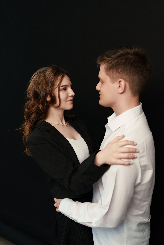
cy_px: 122
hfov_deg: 37.9
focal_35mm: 35
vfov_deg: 54.4
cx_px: 82
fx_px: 239
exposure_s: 1/250
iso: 640
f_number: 2.5
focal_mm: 35
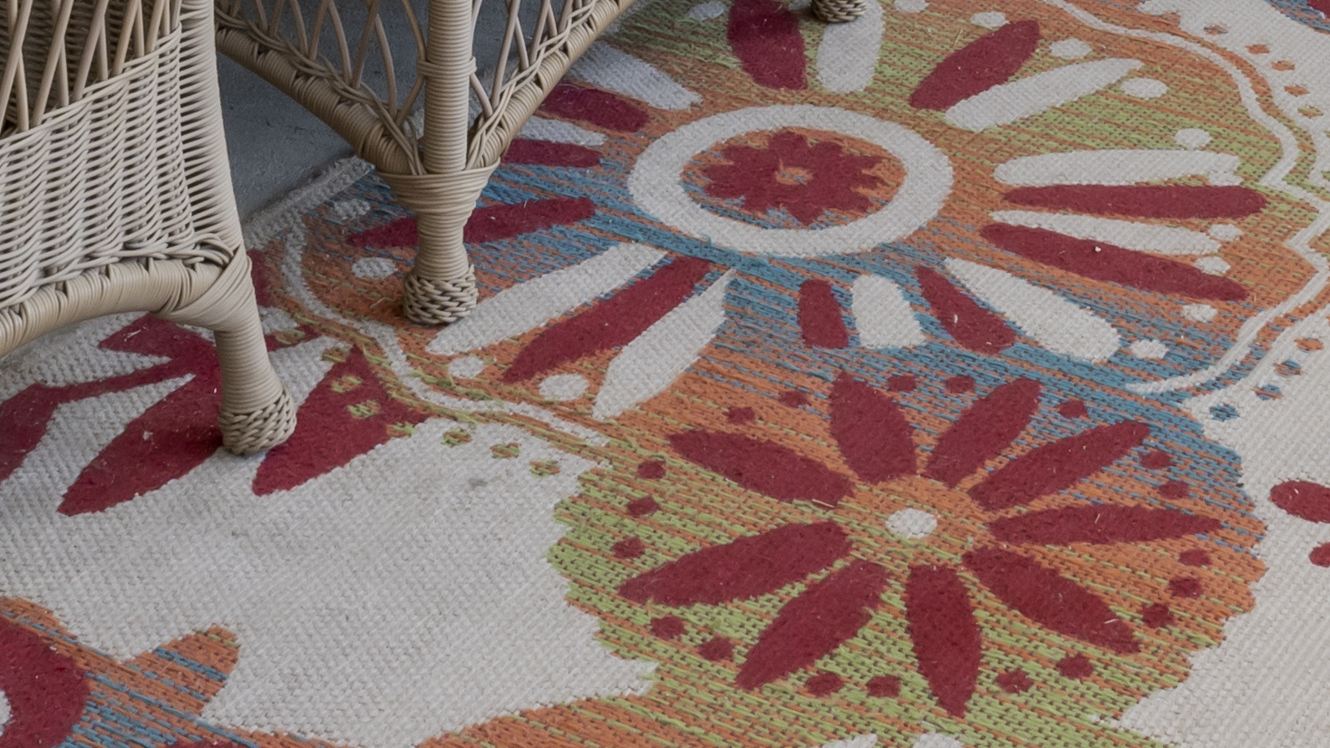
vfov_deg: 10.3
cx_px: 733
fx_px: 3350
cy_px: -1285
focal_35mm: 95
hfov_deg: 22.4
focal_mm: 14
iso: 400
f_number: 10
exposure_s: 1/640
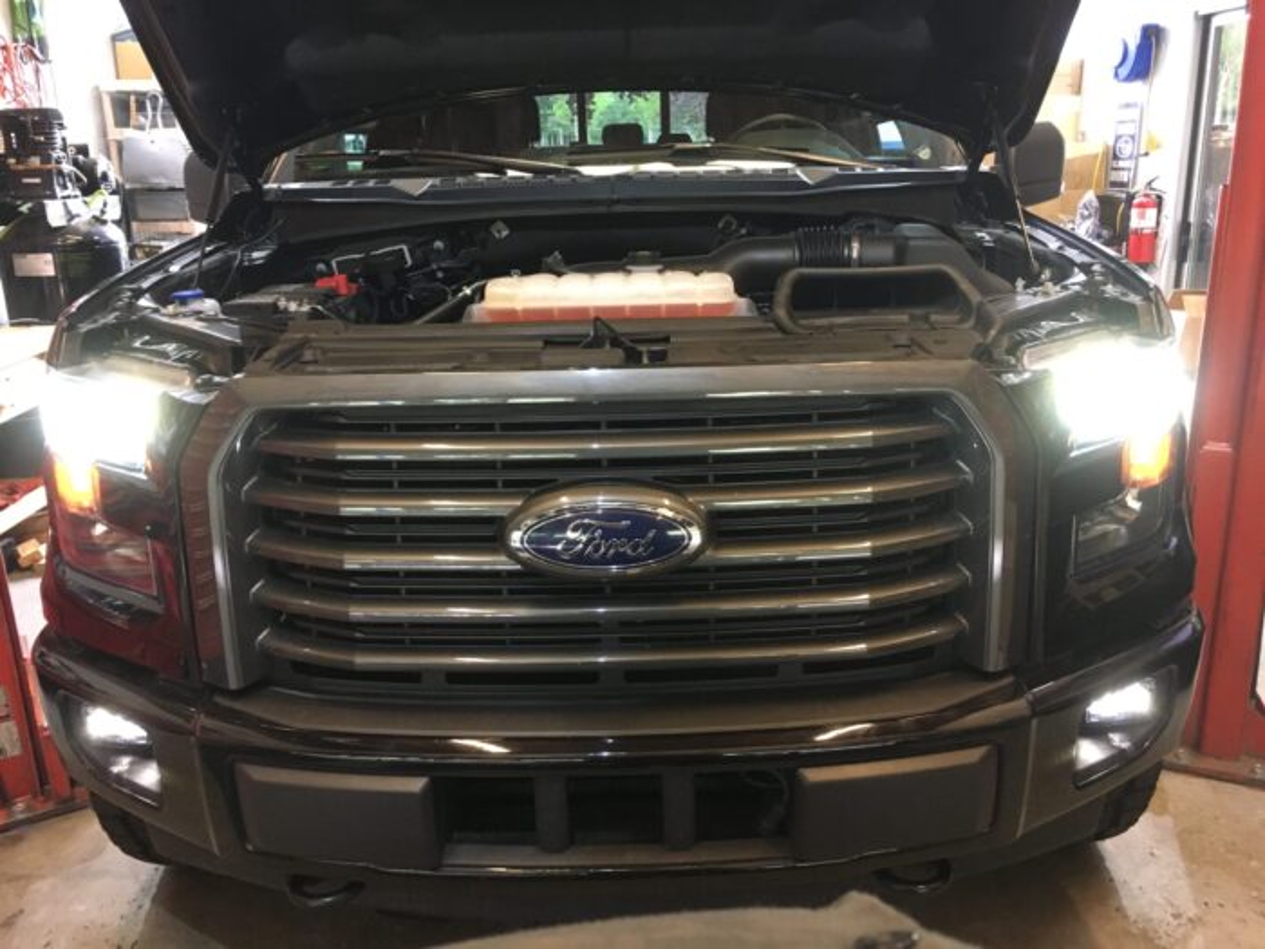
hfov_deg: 61.7
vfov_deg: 48.2
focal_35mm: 29
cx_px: 632
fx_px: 1060
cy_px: 474
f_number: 2.2
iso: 200
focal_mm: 4.15
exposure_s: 1/20
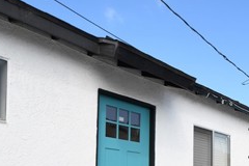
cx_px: 186
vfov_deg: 29.9
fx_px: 277
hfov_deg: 46.8
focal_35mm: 40
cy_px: 184
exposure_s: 1/250
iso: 100
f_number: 8
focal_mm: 10
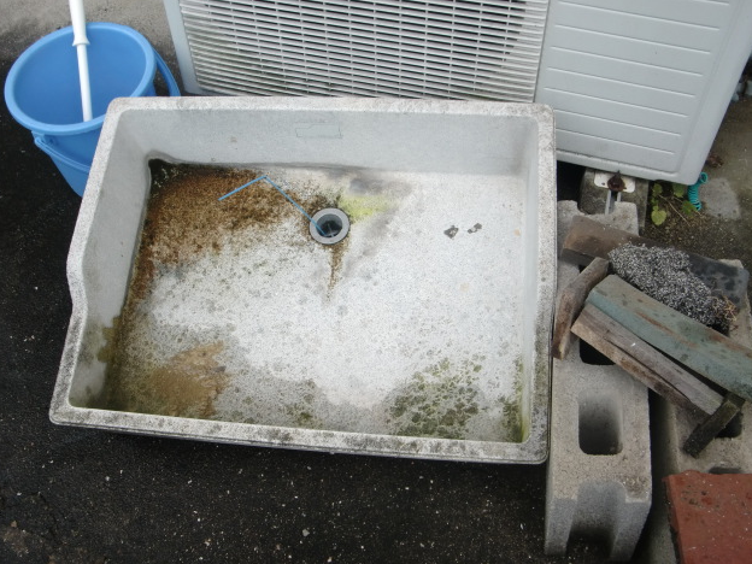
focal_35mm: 39
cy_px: 276
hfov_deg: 47.9
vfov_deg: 36.8
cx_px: 372
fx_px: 847
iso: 64
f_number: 3.9
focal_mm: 6.66
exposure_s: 1/250
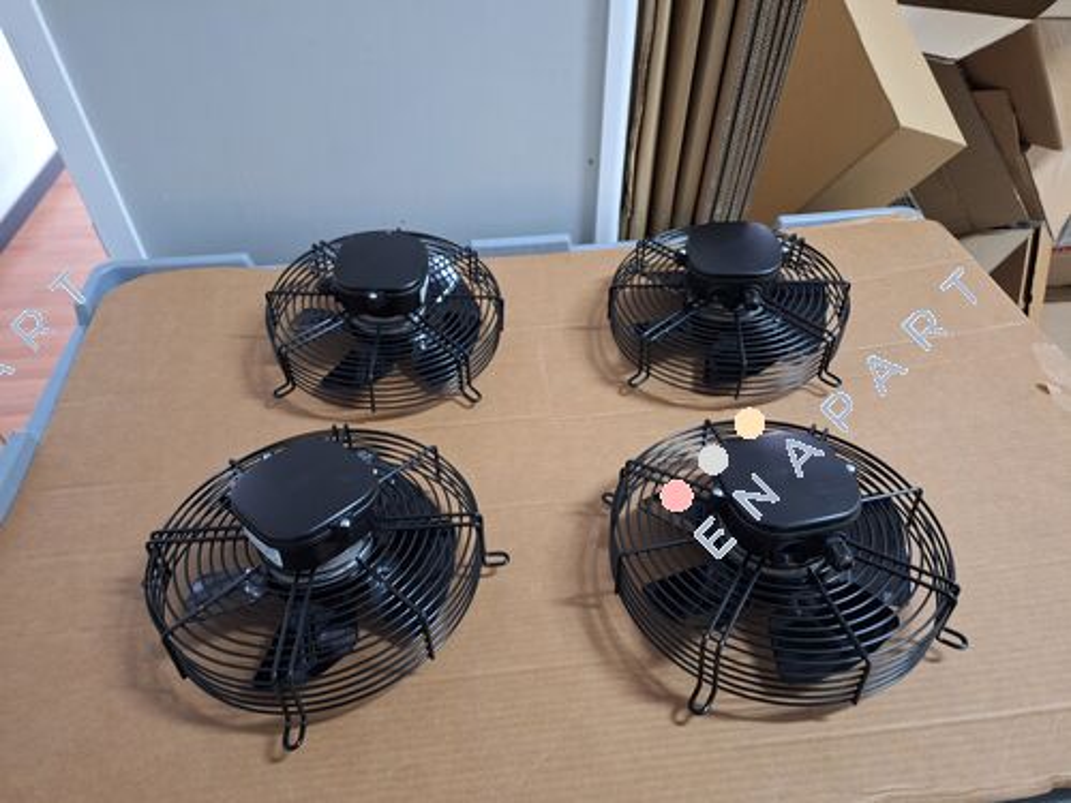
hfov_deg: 73.9
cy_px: 402
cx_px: 536
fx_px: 712
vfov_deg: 58.9
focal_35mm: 23
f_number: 1.8
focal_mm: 5.54
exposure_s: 1/25
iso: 320
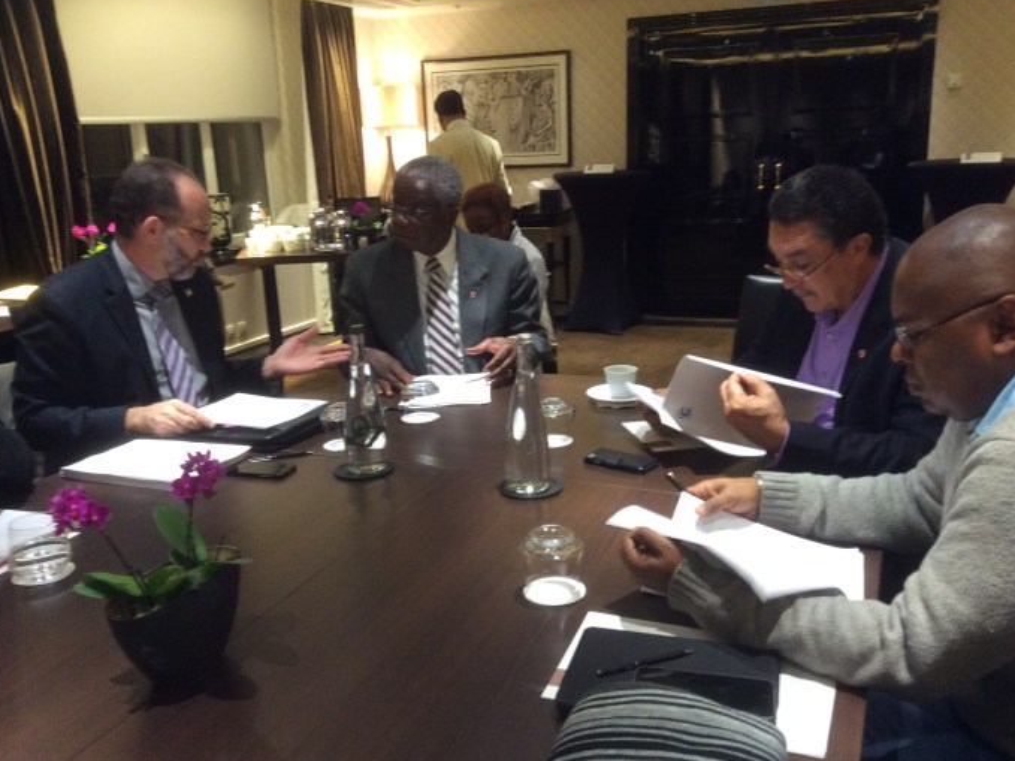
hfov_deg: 55.4
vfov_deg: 42.9
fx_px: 967
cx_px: 514
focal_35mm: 33
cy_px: 378
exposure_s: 1/25
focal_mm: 3.3
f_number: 2.4
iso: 160
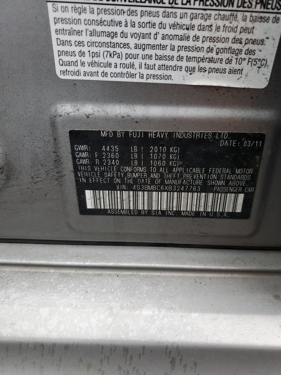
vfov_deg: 67.3
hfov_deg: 53.1
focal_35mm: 26
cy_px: 188
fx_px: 281
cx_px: 140
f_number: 1.5
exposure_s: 1/164
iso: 50
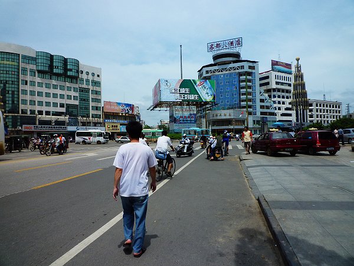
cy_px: 133
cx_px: 177
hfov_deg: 69.4
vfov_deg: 54.9
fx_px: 256
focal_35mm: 25
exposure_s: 1/640
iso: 80
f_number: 4.5
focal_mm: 4.4
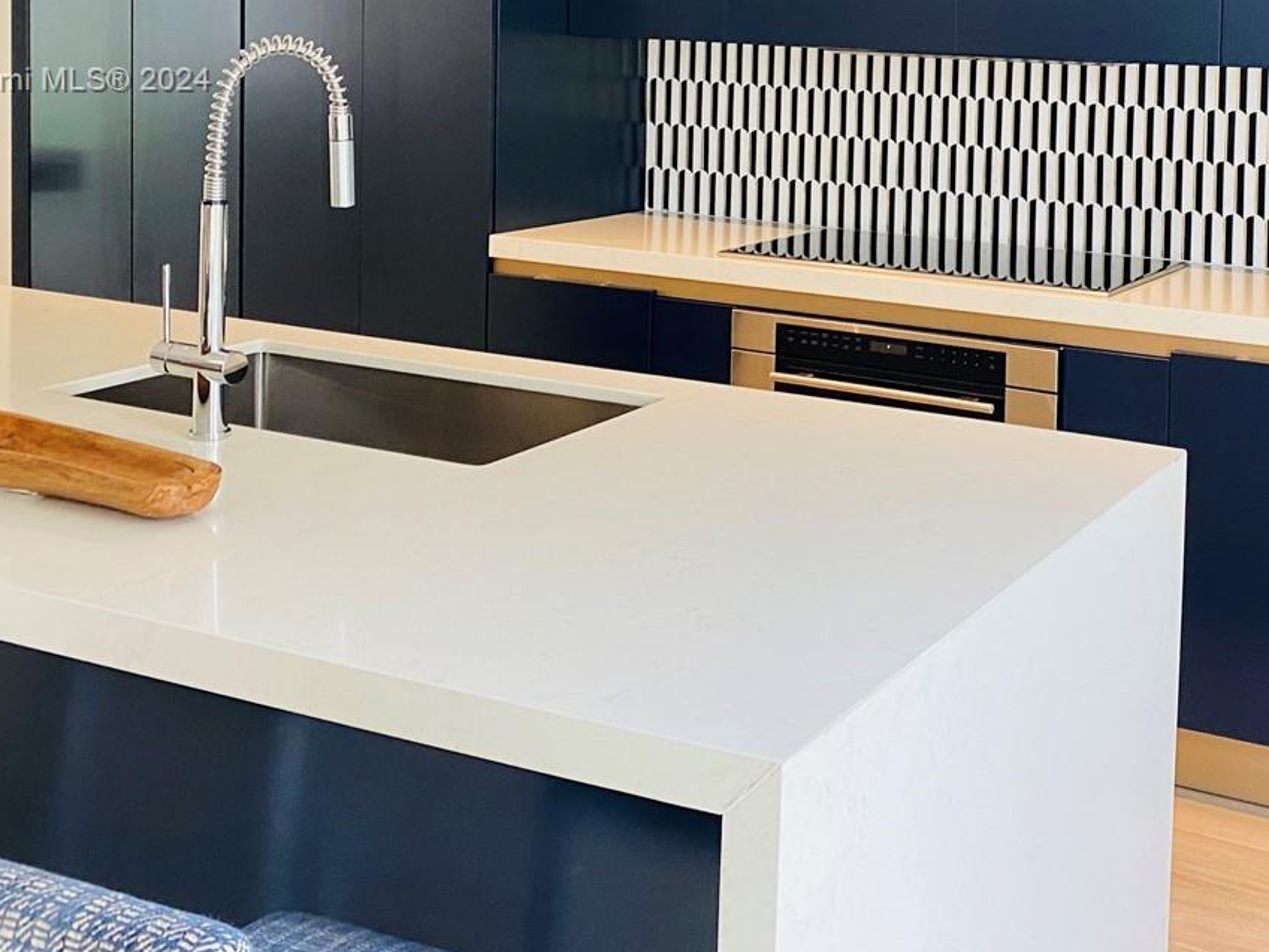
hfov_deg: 38.1
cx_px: 928
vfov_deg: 28.5
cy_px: 82
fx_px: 1797
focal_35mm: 49
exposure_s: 1/60
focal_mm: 4.25
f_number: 1.8
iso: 160
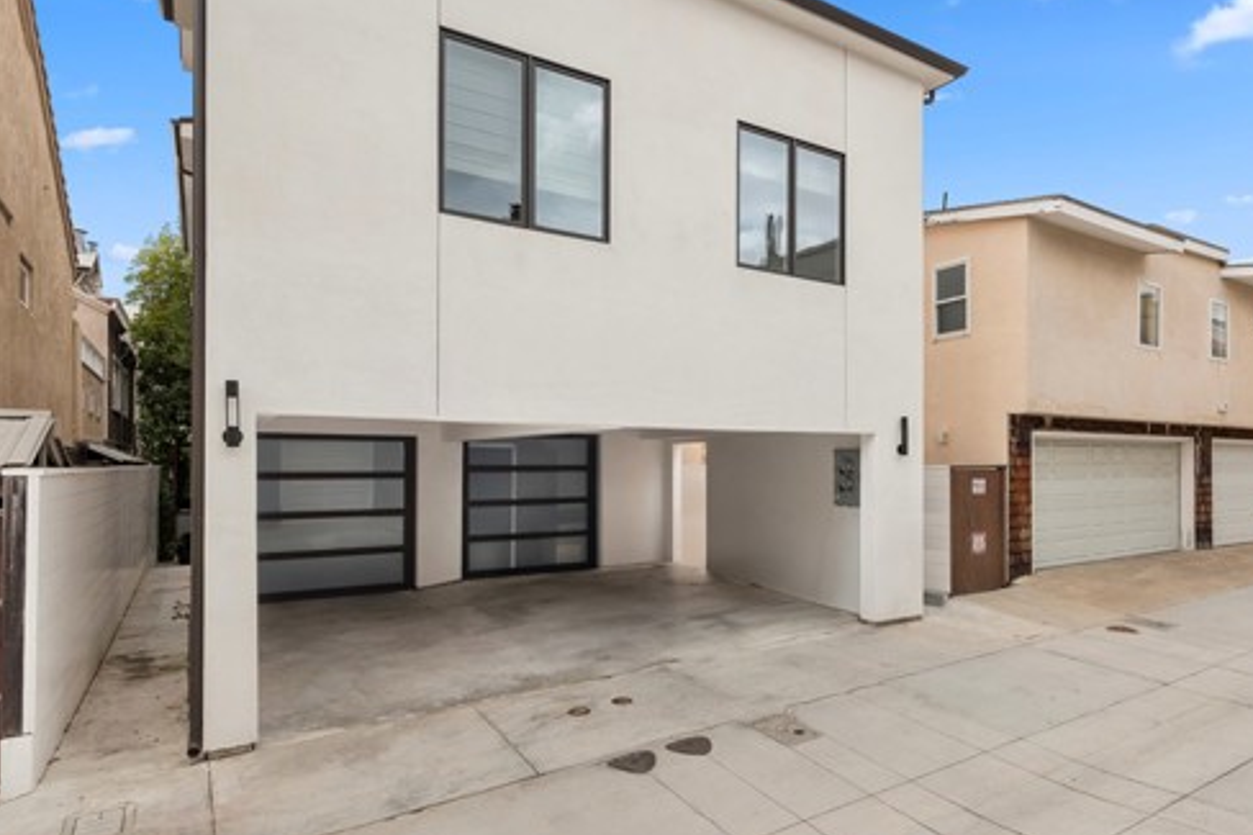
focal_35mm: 21
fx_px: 731
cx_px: 755
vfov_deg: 59.2
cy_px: 475
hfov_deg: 80.2
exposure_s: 1/125
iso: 200
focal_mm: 16
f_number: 9
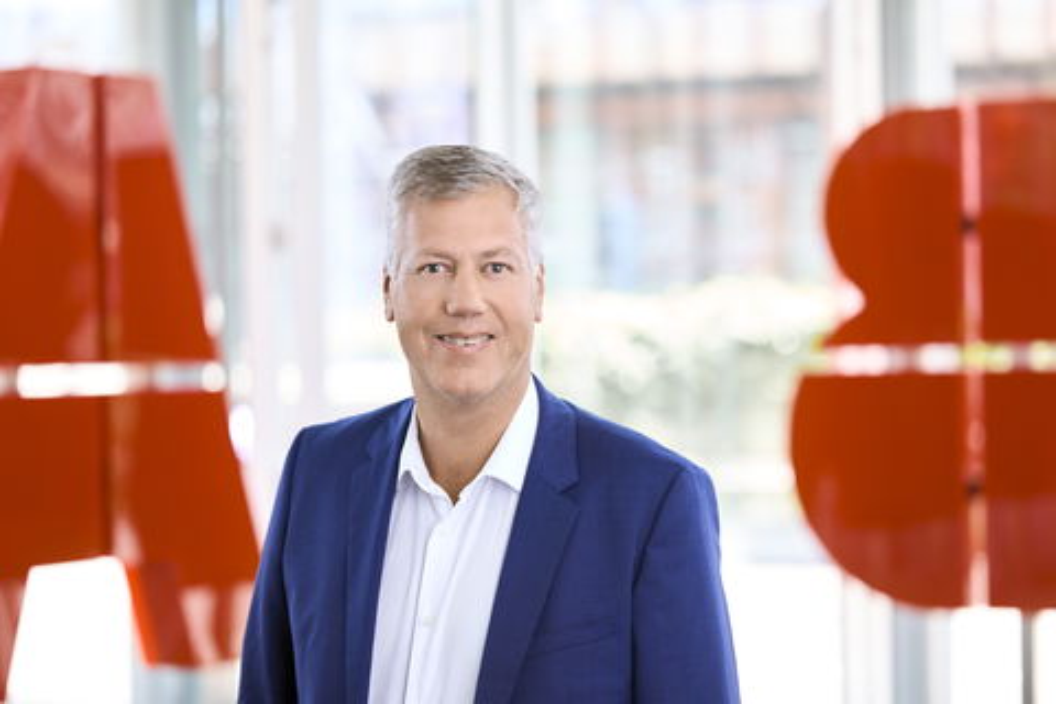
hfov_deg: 22.6
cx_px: 528
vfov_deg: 15.2
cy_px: 352
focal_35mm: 90
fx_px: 2640
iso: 400
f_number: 2.8
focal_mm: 90
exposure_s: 1/250
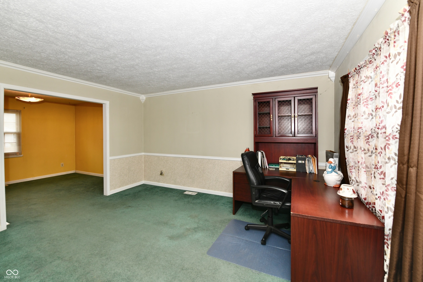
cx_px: 212
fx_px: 164
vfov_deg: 81.2
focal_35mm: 14
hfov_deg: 104.3
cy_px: 141
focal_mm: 14
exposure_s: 1/60
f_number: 6.3
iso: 640
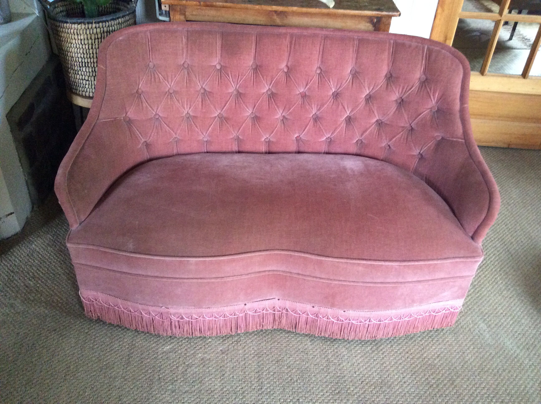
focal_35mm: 32
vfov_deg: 44.1
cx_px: 270
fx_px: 499
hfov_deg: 56.9
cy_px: 202
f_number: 2.4
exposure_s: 1/25
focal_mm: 3.3
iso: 320
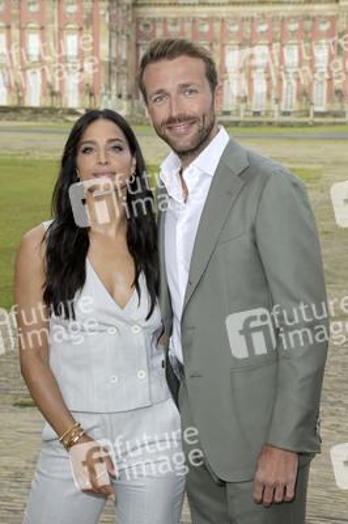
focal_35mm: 62
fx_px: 900
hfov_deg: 21.9
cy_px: 262
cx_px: 174
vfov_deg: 32.4
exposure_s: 1/250
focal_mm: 62
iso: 500
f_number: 8
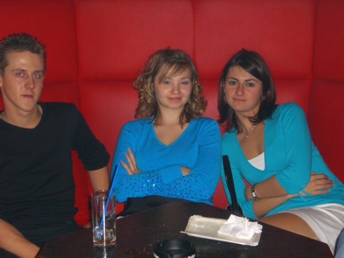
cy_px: 129
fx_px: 676
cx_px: 172
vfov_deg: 21.6
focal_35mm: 68
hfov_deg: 28.6
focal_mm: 14.2
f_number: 4
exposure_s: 1/60
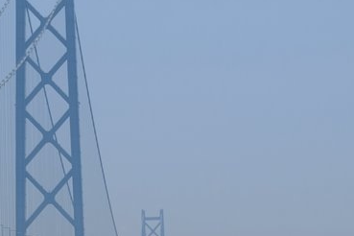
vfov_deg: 8.8
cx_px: 134
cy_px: 159
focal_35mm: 156
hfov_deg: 13.2
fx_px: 1534
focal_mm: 42.5
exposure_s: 1/350
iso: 200
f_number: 14
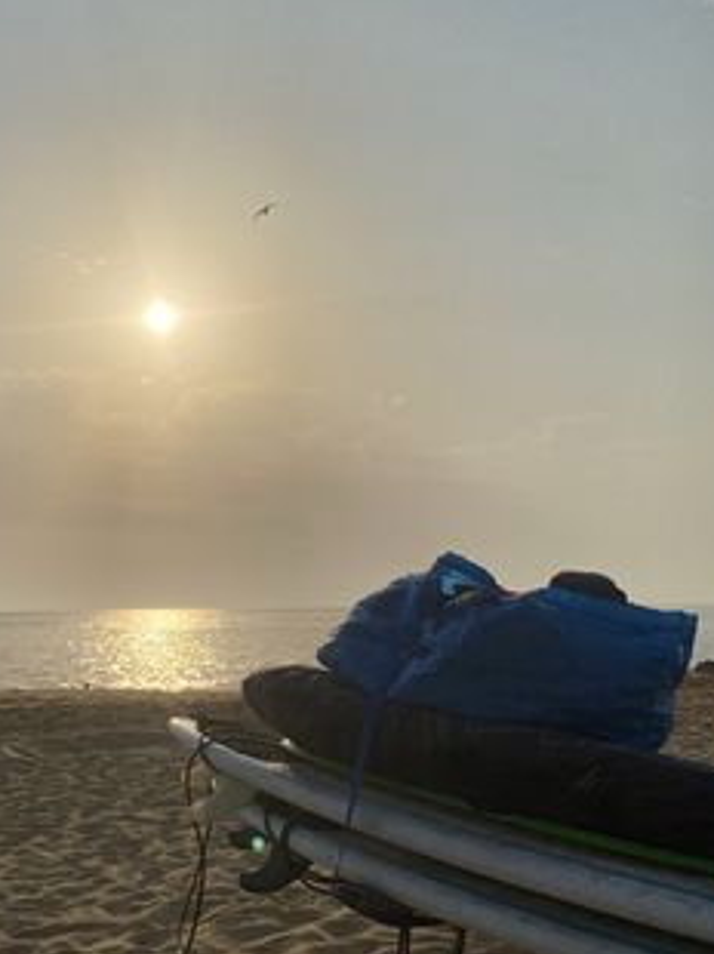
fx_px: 1157
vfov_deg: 44.5
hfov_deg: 33.8
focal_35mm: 42
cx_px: 202
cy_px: 591
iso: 32
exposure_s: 1/12658
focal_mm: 4.25
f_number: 1.8
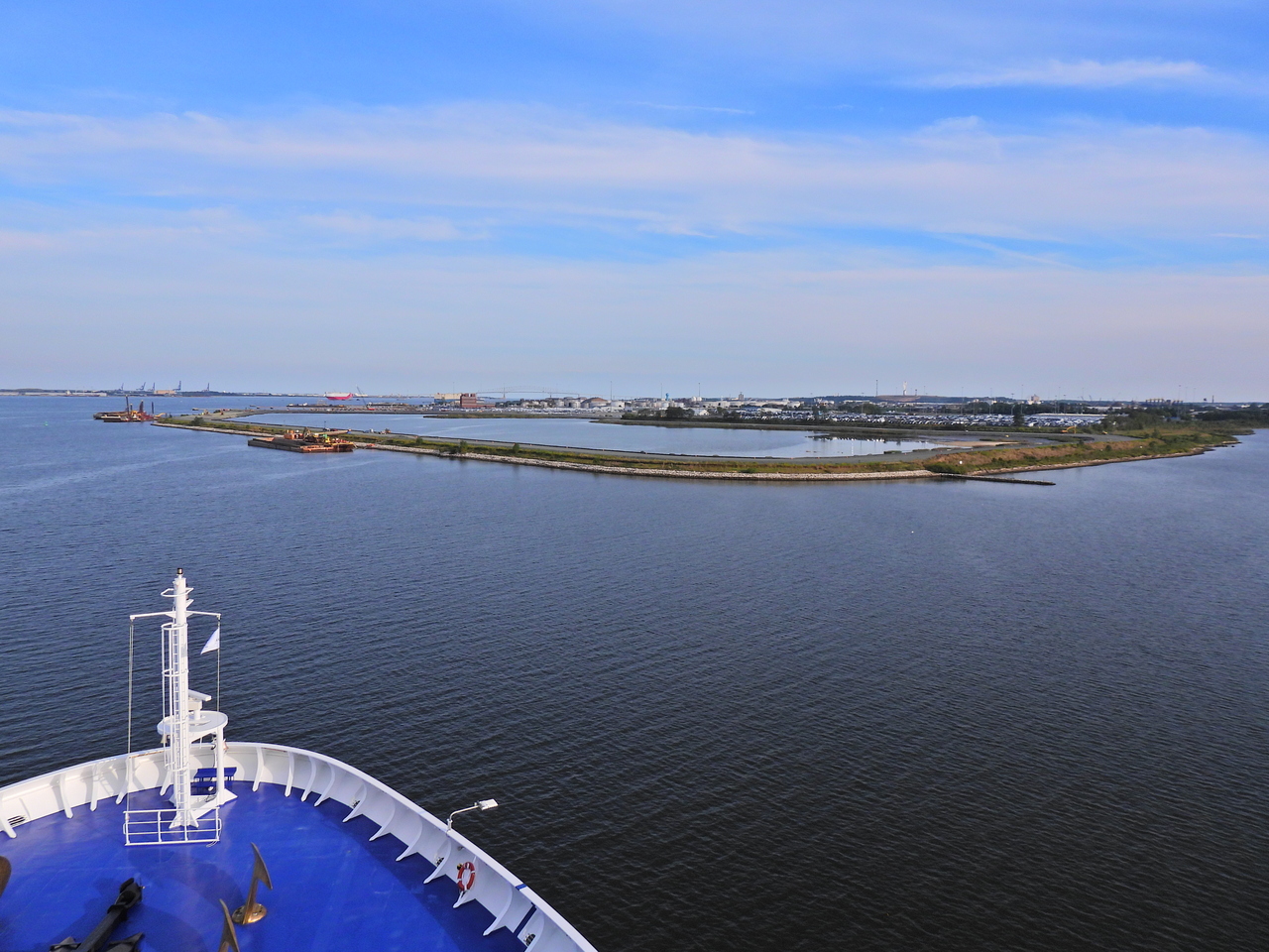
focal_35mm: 24
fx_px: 880
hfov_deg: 71.6
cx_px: 634
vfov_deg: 56.8
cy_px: 476
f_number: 2.8
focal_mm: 4.3
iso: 100
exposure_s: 1/2000
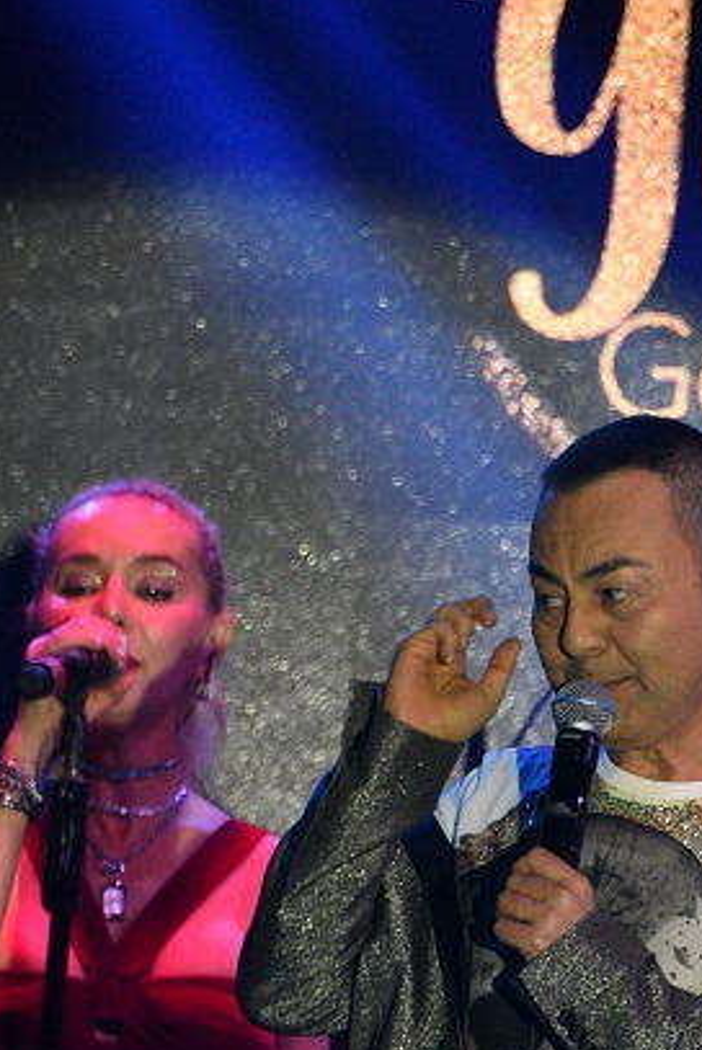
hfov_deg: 1.7
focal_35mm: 813
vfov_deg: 2.5
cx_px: 723
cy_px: 942
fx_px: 23738
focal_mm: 300
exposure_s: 1/250
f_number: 5.6
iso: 4000
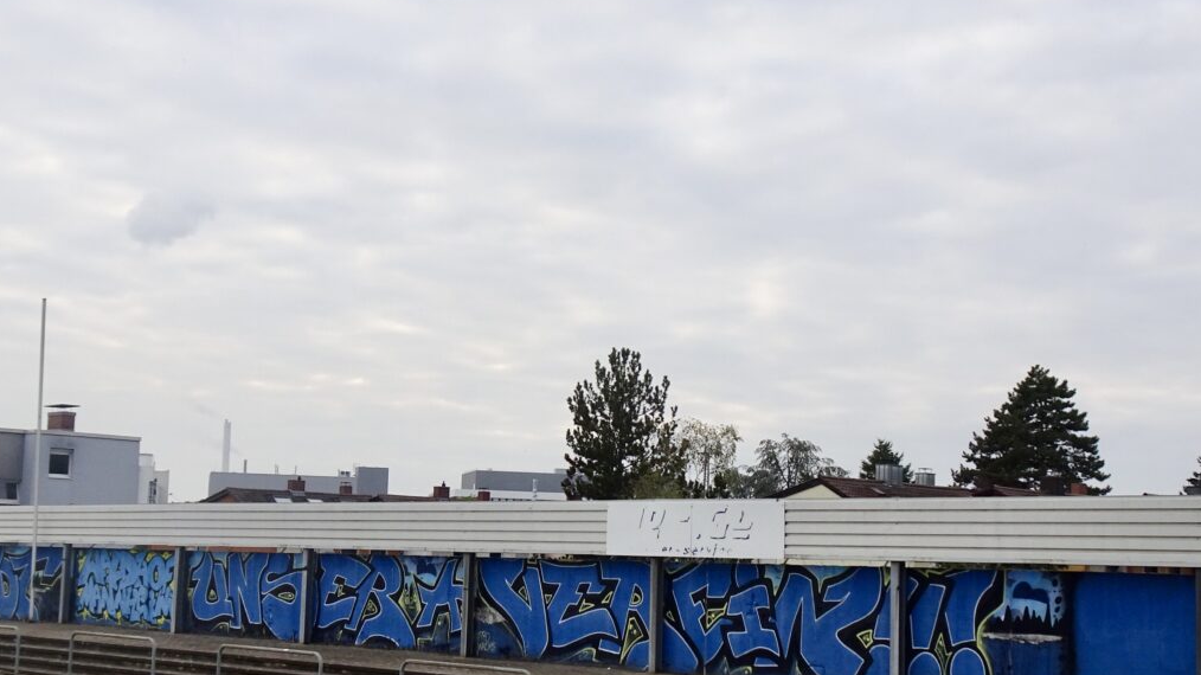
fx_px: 1751
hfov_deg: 37.8
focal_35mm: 55
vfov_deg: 21.8
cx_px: 655
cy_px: 392
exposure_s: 1/160
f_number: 4
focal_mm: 5.43
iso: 80
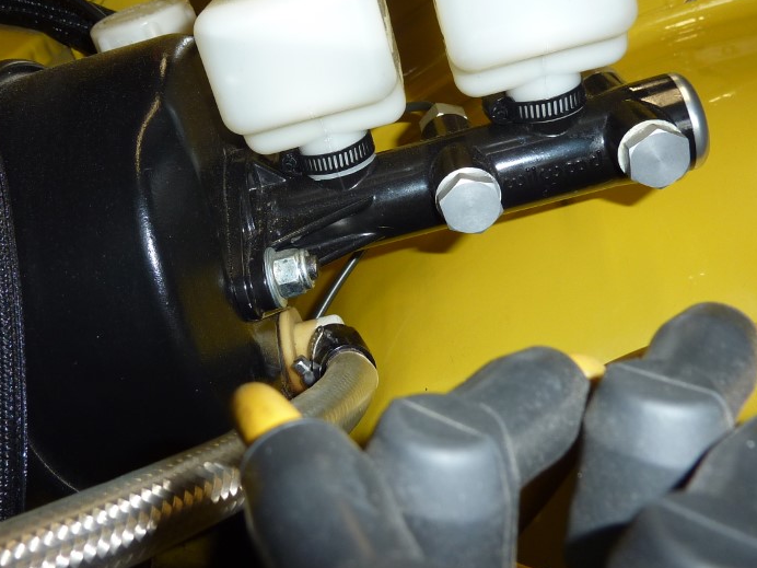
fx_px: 809
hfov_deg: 49.9
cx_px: 306
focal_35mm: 37
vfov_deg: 37.9
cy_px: 154
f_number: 3.3
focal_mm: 4.1
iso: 100
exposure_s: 1/30
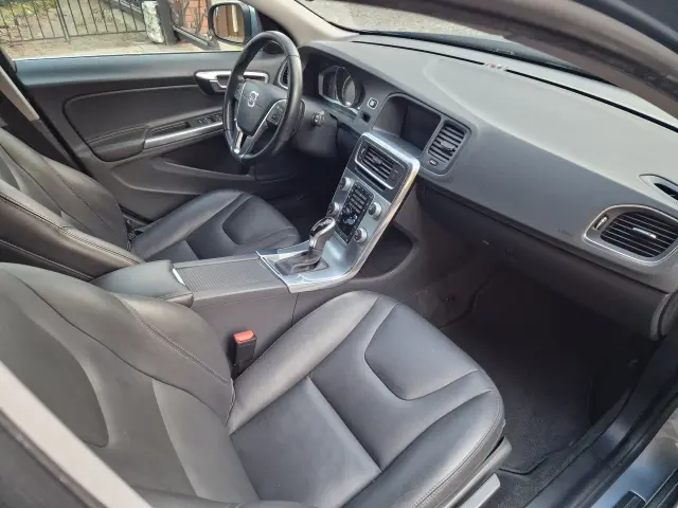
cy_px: 254
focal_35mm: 23
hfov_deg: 73.9
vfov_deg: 58.9
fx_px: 450
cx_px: 339
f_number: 1.8
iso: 800
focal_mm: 6.4
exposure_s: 1/120
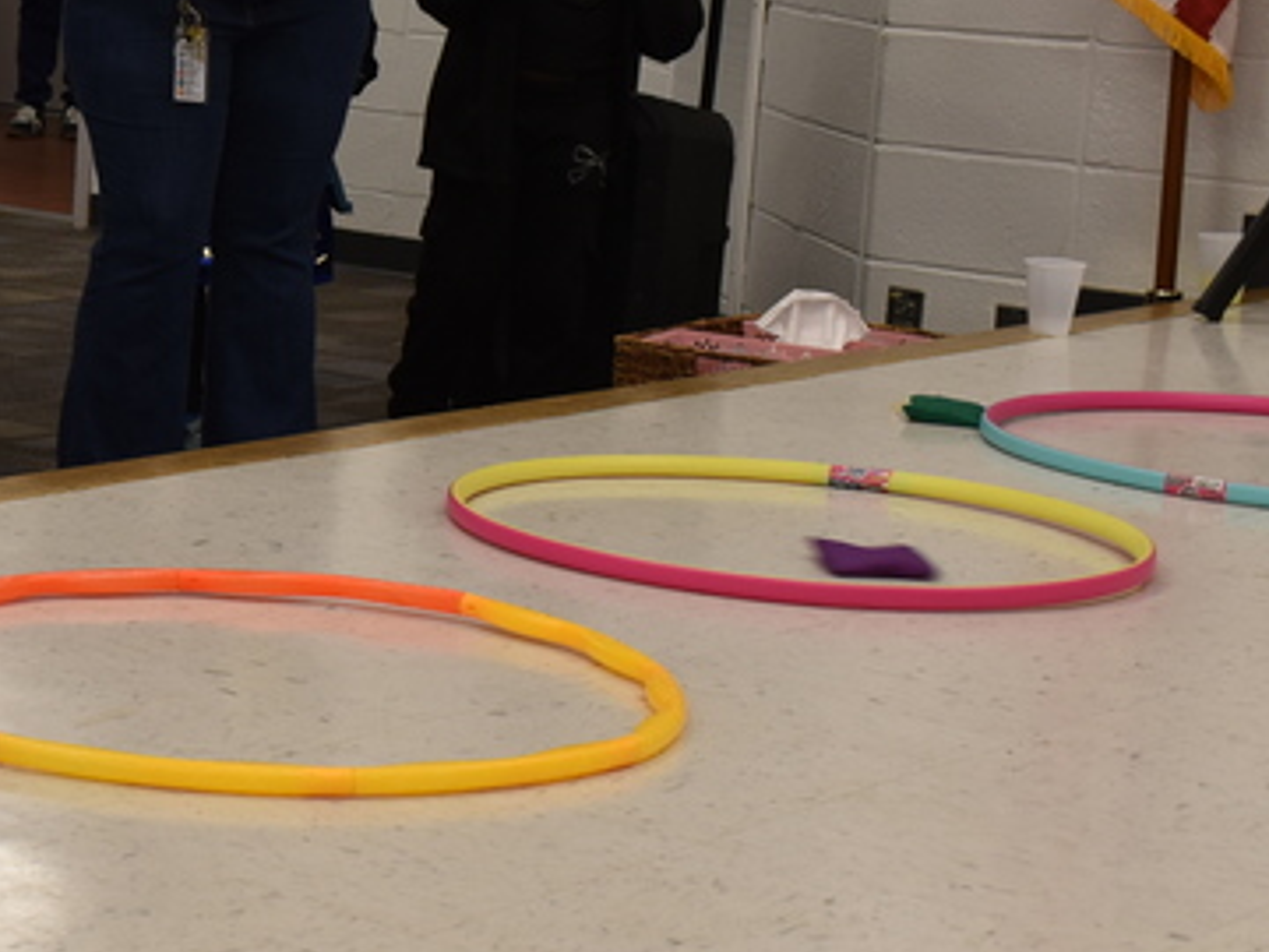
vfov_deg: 15.9
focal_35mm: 93
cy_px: 458
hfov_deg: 20.1
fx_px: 3412
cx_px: -127
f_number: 7.1
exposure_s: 1/50
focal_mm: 29
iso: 360
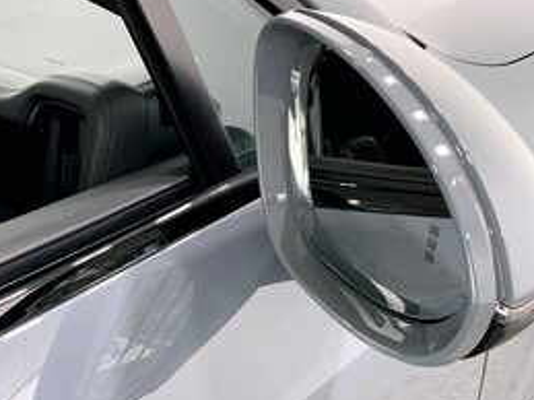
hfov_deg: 40.3
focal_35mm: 47
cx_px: 212
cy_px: 209
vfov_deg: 30.9
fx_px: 725
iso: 40
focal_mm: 3
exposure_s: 1/122
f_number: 1.8
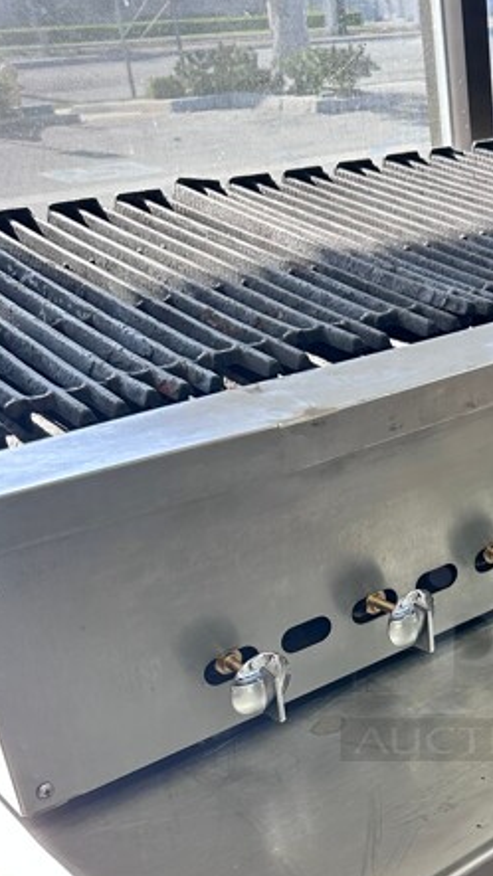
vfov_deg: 41.6
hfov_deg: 23.2
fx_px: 1116
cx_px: 562
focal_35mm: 48
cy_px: 657
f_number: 1.78
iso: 125
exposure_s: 1/124
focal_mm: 6.86
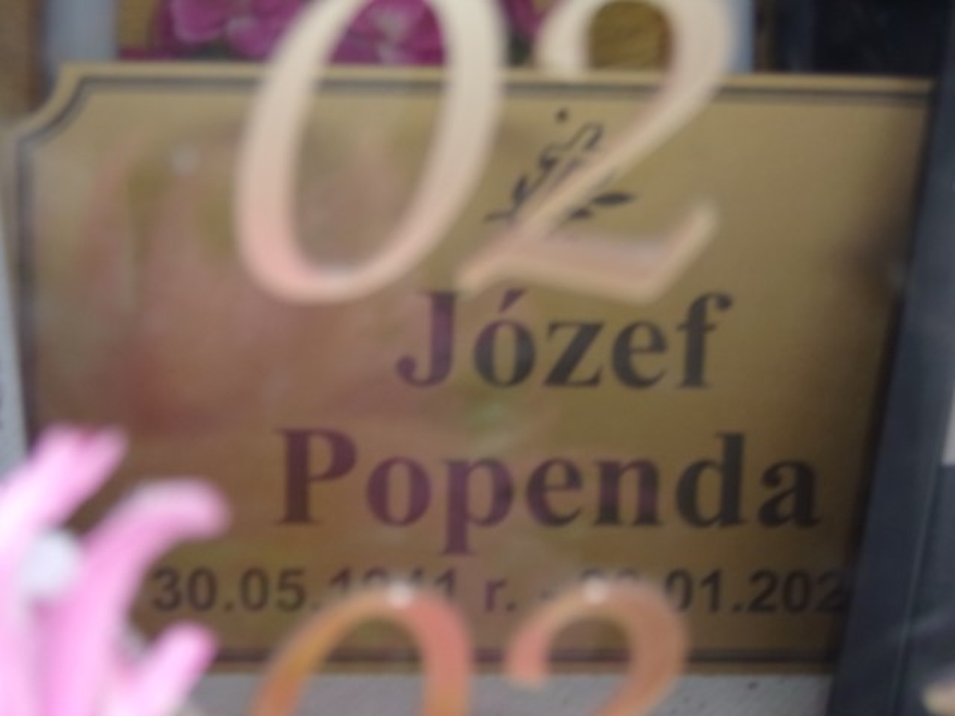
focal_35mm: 87
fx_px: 2400
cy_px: 358
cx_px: 478
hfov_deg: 22.5
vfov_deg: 17.0
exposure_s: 1/34
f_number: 5.6
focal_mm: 15.6
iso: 125
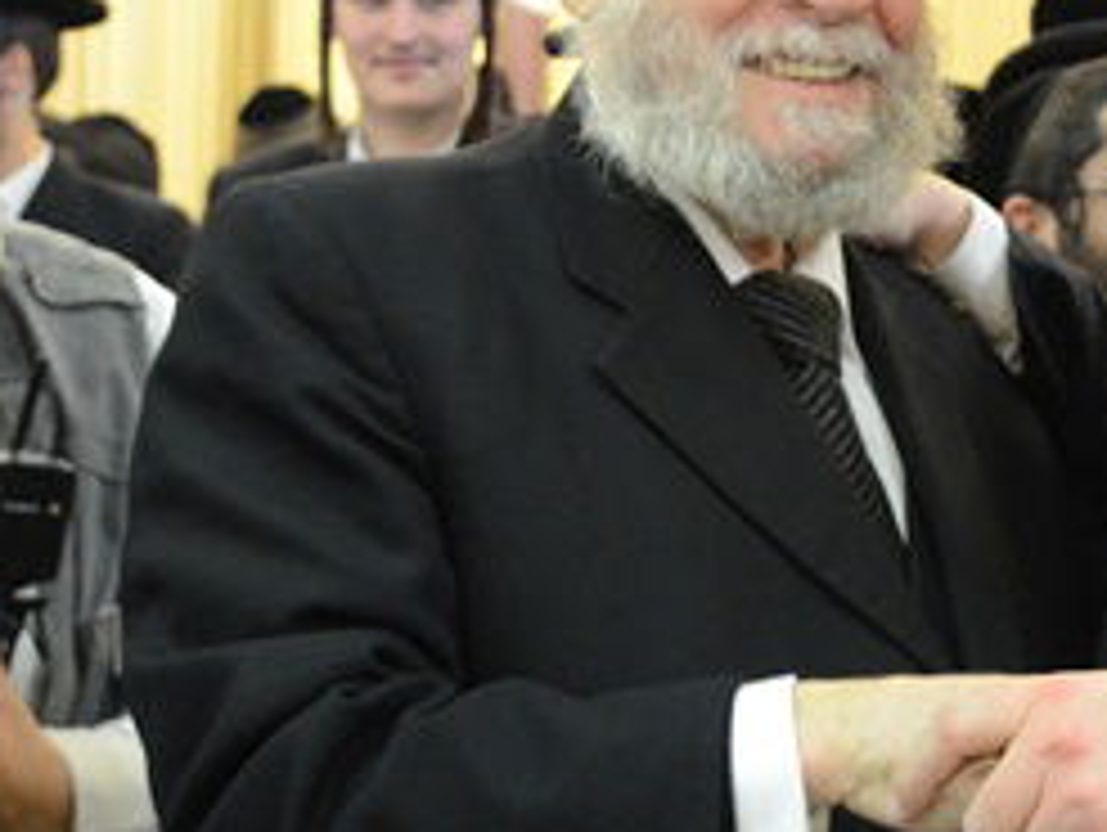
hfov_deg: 24.0
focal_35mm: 80
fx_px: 2547
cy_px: 238
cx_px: 958
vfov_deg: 18.5
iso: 2000
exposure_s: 1/60
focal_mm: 17
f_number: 2.8
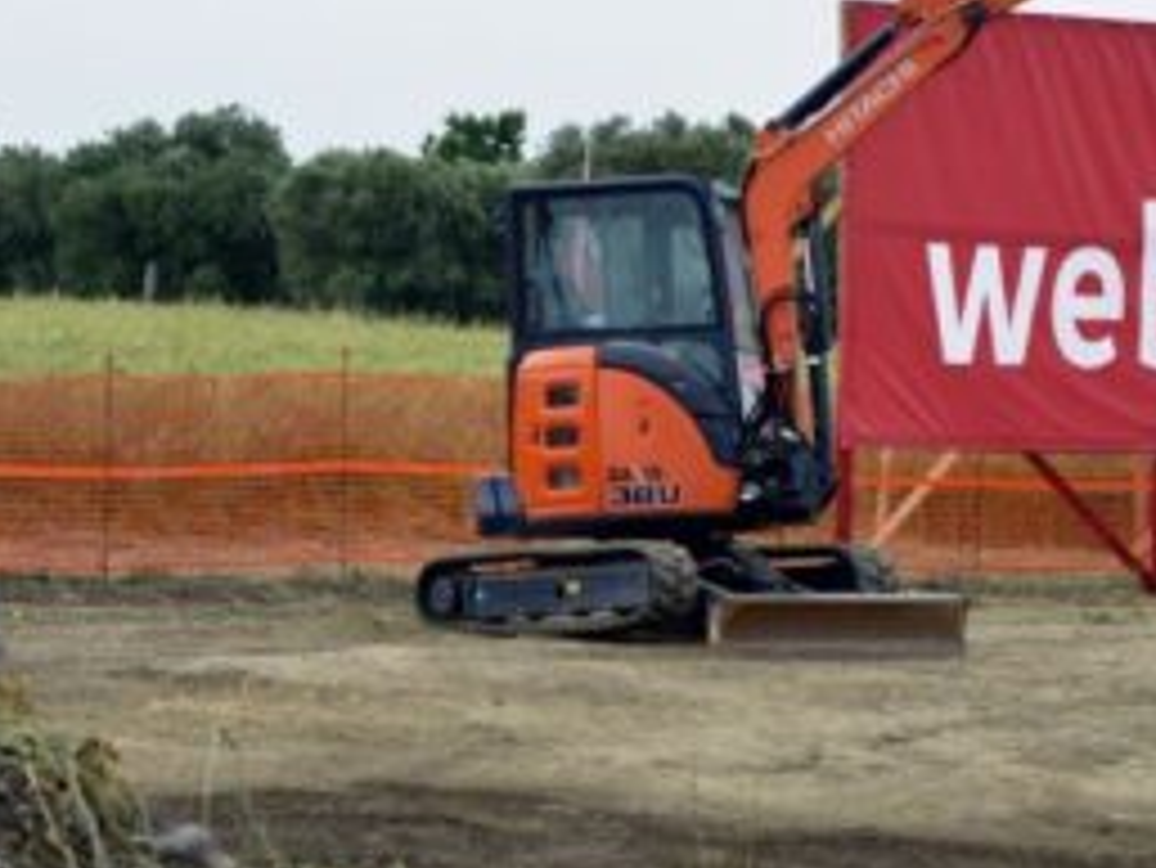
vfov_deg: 7.4
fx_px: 6716
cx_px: 337
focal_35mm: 201
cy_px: 130
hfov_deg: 9.8
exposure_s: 1/500
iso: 1250
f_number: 10
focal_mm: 70
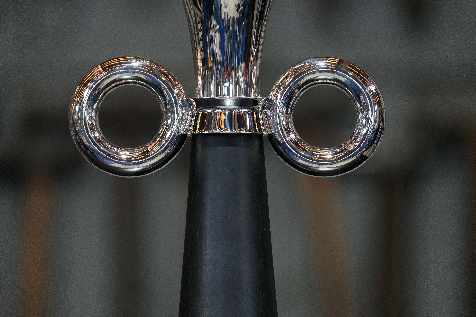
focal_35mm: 600
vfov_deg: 2.3
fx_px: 7933
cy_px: 158
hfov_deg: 3.4
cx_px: 238
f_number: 6.3
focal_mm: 600
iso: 3200
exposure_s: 1/160
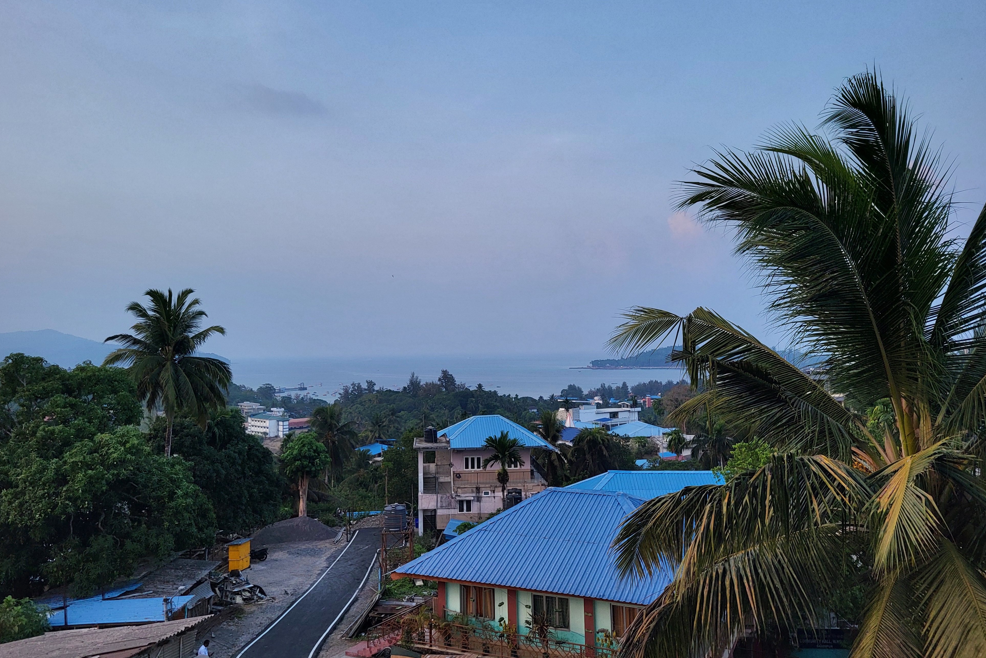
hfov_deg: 65.5
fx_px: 767
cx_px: 495
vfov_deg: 46.3
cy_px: 289
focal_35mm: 28
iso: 40
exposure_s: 1/394
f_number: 1.8
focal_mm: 5.4
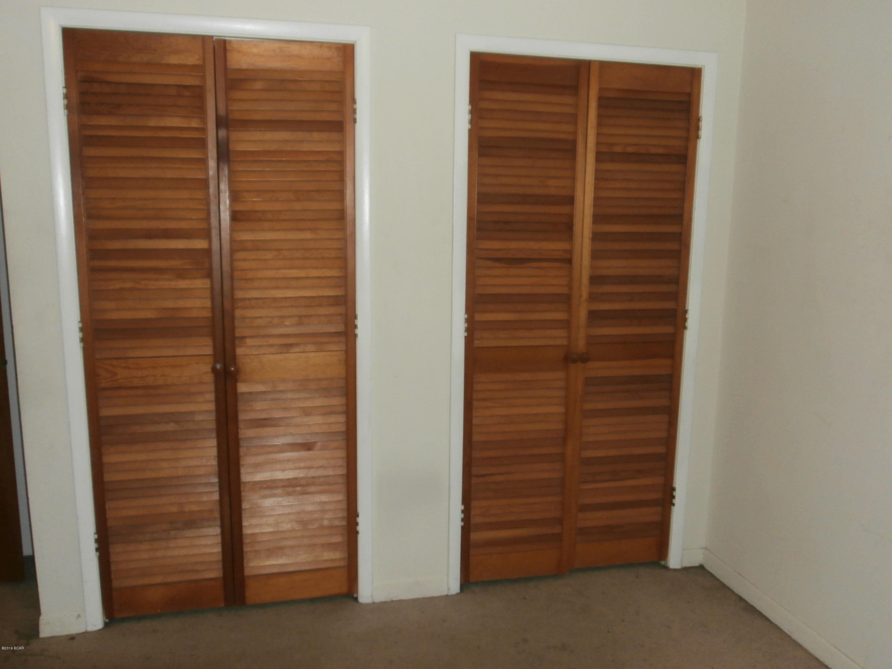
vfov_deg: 46.8
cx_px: 446
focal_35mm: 30
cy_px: 334
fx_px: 773
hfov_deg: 60.0
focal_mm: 5.36
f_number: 3.5
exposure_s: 1/30
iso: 200
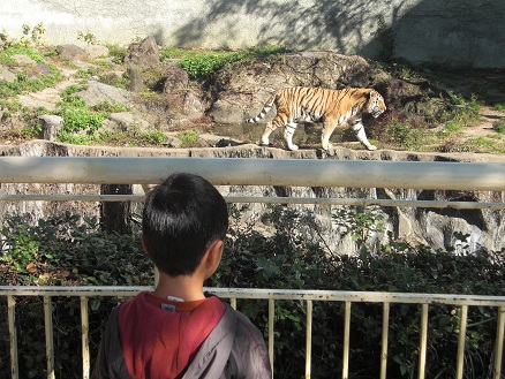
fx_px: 803
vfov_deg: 26.6
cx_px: 252
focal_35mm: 55
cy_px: 190
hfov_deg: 34.9
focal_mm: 9.8
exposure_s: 1/250
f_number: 3.6
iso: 50
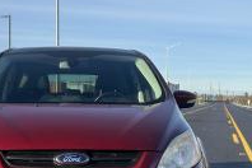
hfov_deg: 29.1
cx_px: 89
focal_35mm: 69
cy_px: 123
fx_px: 483
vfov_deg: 19.6
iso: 50
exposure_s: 1/3257
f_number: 1.5
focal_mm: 5.7
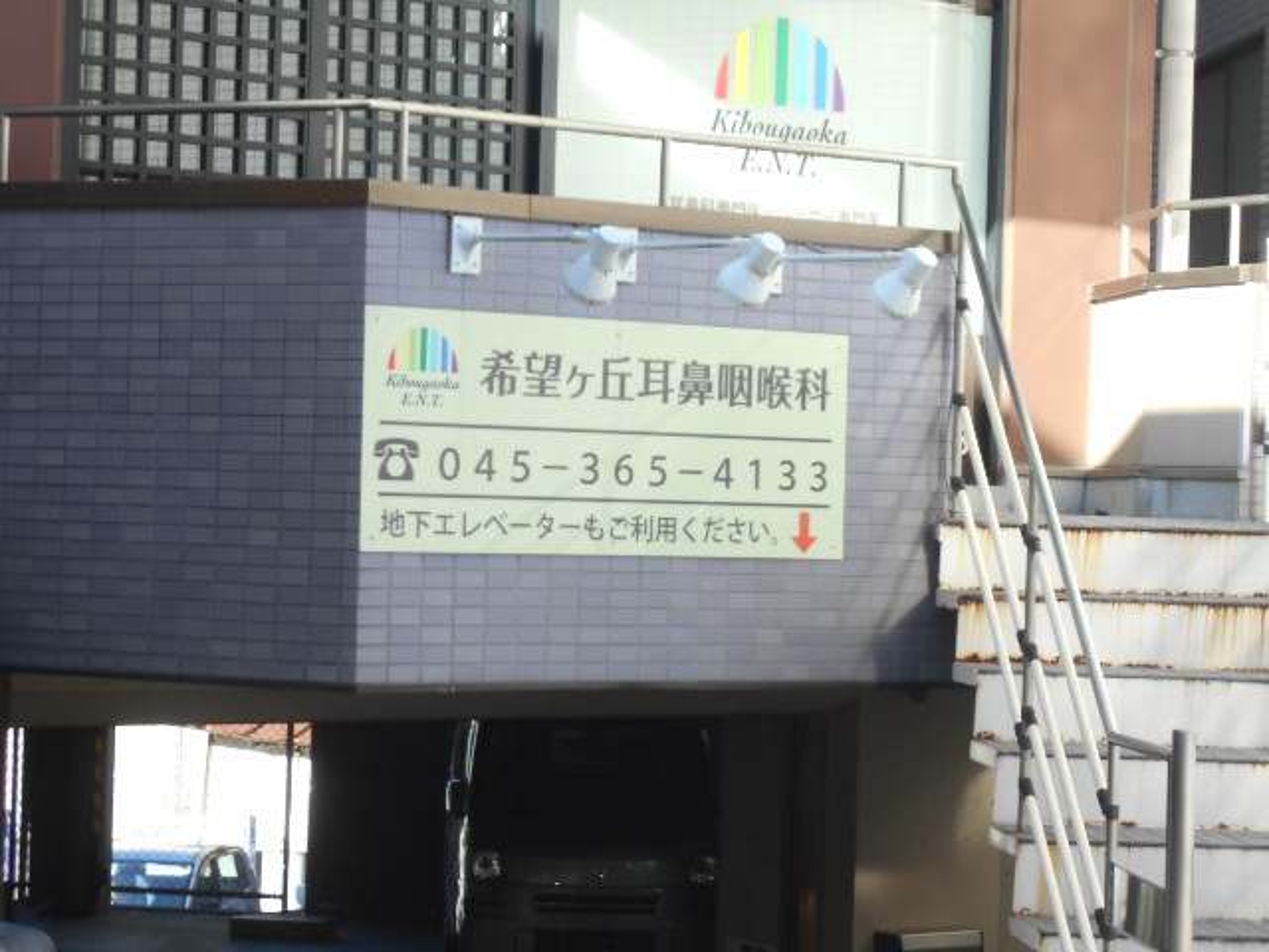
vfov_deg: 14.9
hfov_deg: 19.8
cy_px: 476
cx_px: 634
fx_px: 3629
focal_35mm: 99
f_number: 5.5
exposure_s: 1/125
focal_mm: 17.6
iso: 140
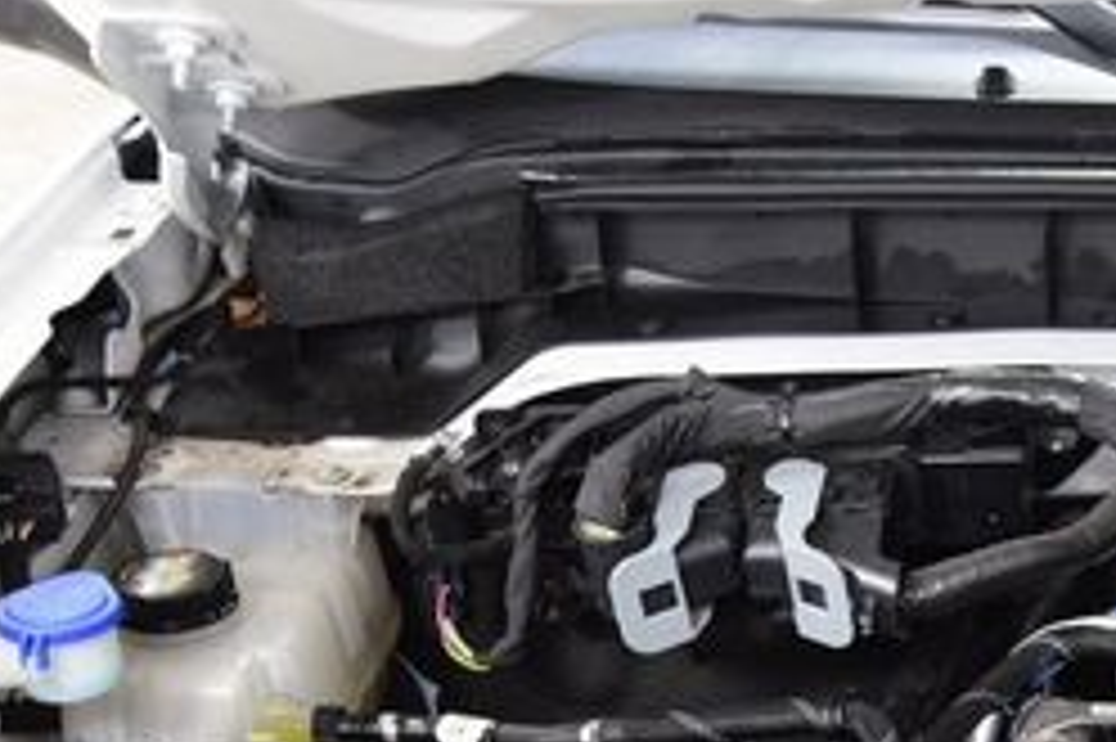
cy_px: 929
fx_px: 2881
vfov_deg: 14.2
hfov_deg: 20.3
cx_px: 1404
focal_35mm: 93
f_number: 5.6
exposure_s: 1/15
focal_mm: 24
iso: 1600
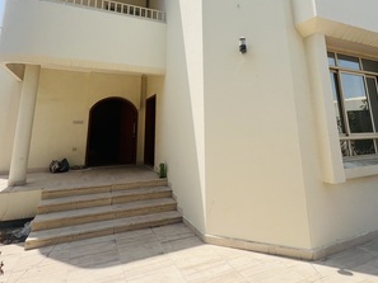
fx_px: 218
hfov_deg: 81.7
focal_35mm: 20
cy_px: 78
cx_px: 197
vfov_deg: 63.0
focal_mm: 1.57
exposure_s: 1/1815
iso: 32
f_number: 1.8
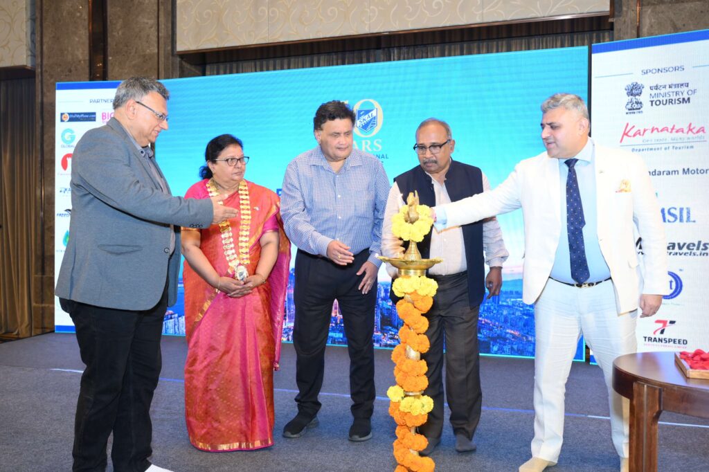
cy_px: 236
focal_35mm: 32
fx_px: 630
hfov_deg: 58.7
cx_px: 354
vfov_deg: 41.1
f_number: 4.5
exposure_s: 1/125
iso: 2000
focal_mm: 32
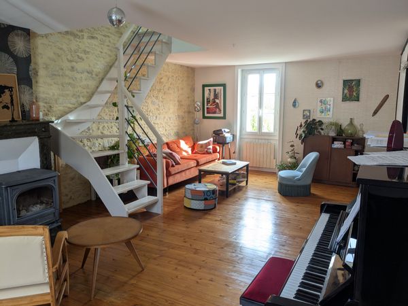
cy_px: 153
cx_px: 204
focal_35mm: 27
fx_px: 318
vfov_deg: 51.4
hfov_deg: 65.3
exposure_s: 1/50
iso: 54
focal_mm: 4.38
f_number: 1.73
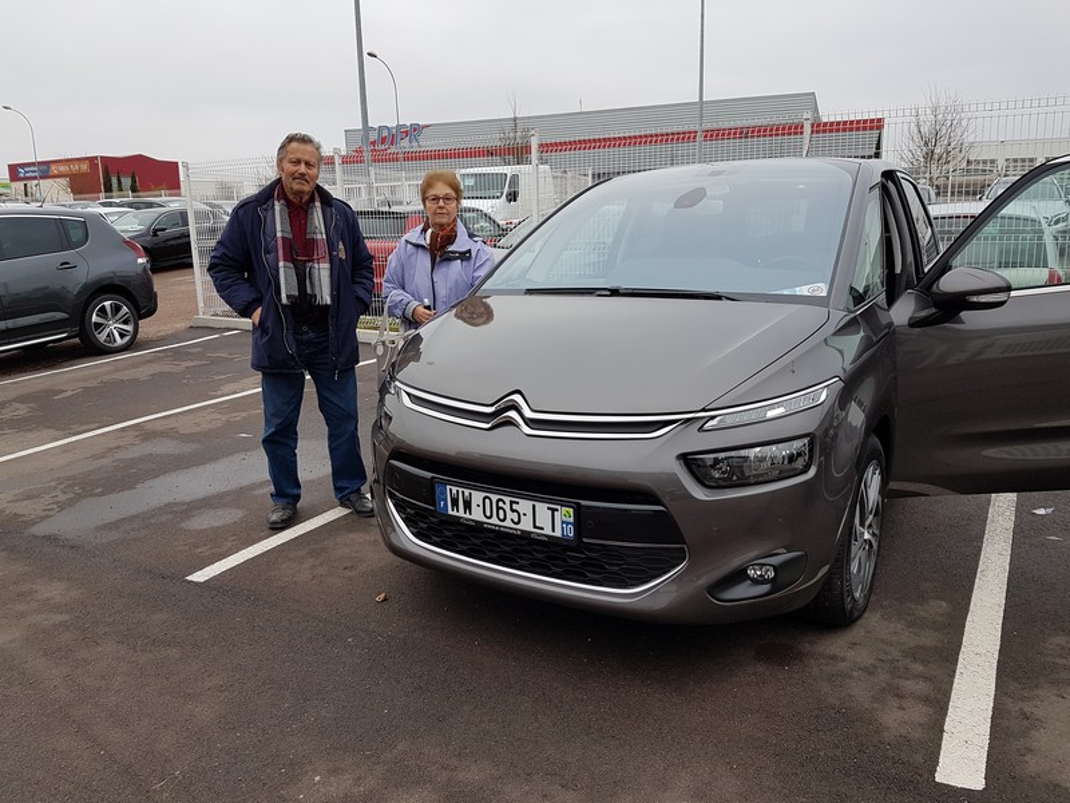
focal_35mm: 26
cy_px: 402
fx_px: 804
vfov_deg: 53.1
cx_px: 535
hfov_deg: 67.3
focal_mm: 4.2
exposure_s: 1/141
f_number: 1.7
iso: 40
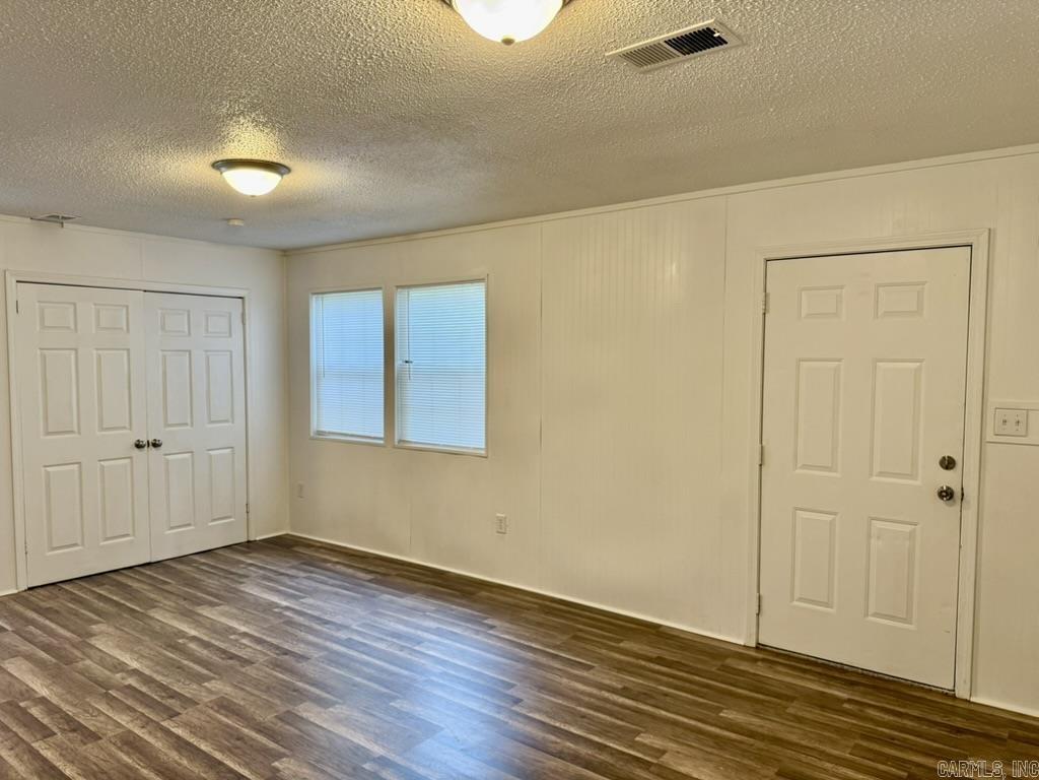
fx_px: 720
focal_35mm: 24
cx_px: 520
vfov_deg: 56.8
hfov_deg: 71.6
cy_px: 390
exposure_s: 1/60
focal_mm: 6.76
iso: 125
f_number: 1.78
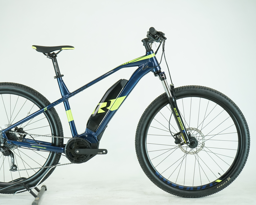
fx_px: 432
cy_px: 102
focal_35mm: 57
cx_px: 101
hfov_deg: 32.9
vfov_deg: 26.7
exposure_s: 1/200
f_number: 5.6
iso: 1600
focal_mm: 50
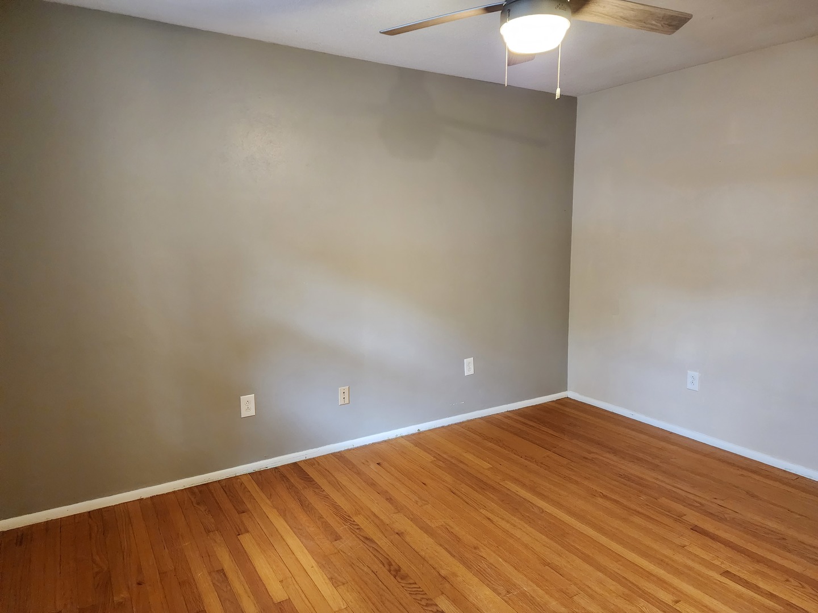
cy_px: 306
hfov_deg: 73.9
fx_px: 544
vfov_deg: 58.9
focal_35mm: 23
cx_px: 409
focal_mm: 6.4
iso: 1000
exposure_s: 1/120
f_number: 1.8
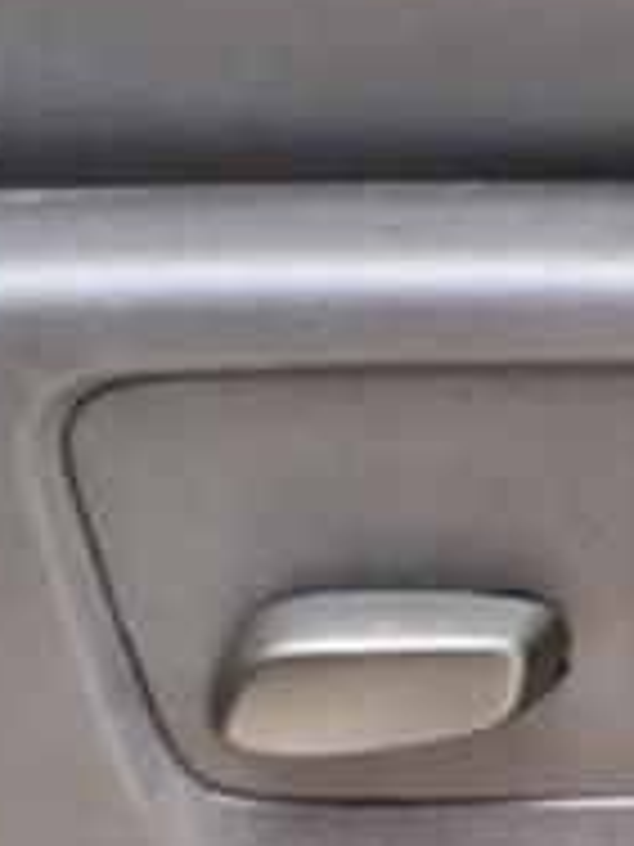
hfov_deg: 14.7
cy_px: 513
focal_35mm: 92
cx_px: 1012
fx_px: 2247
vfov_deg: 21.3
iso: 40
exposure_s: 1/141
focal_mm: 3.58
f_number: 1.9
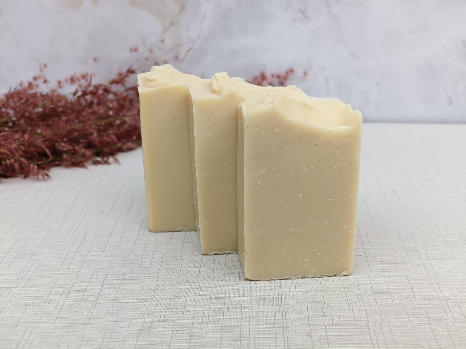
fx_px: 633
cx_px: 233
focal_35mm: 47
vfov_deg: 30.9
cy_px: 174
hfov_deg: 40.4
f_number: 4.5
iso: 50
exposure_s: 1/124
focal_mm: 7.08
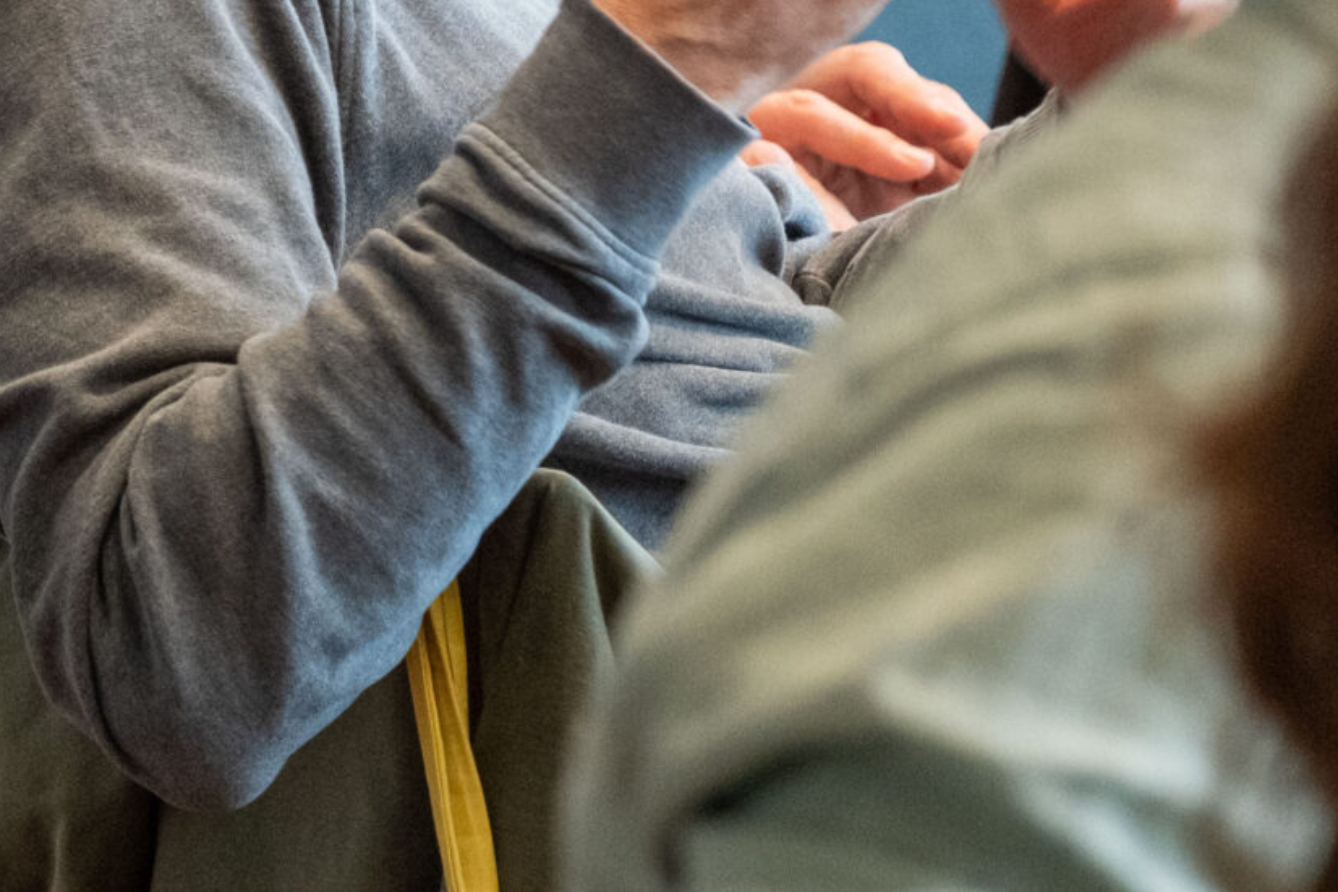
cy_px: -274
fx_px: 22005
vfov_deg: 2.3
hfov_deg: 3.5
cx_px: 886
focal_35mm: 592
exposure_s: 1/180
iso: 2500
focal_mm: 127.1
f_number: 5
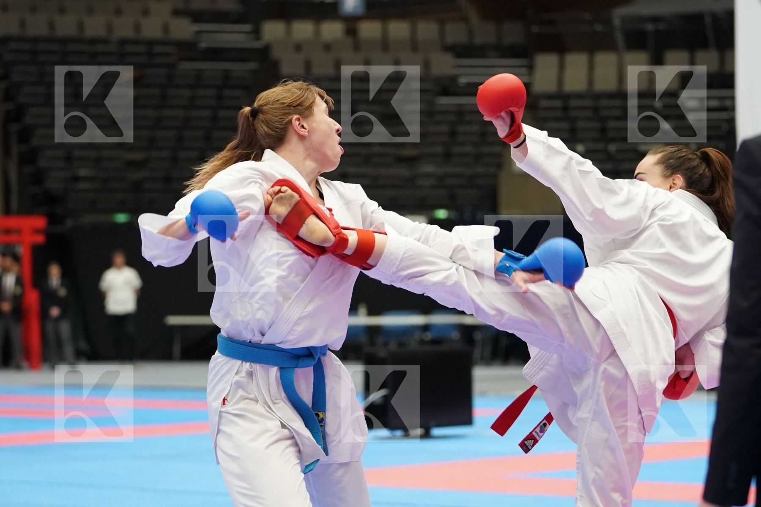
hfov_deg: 17.3
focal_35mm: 118
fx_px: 2494
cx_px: 380
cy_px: 254
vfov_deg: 11.6
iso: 4000
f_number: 2.8
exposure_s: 1/1000
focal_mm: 79
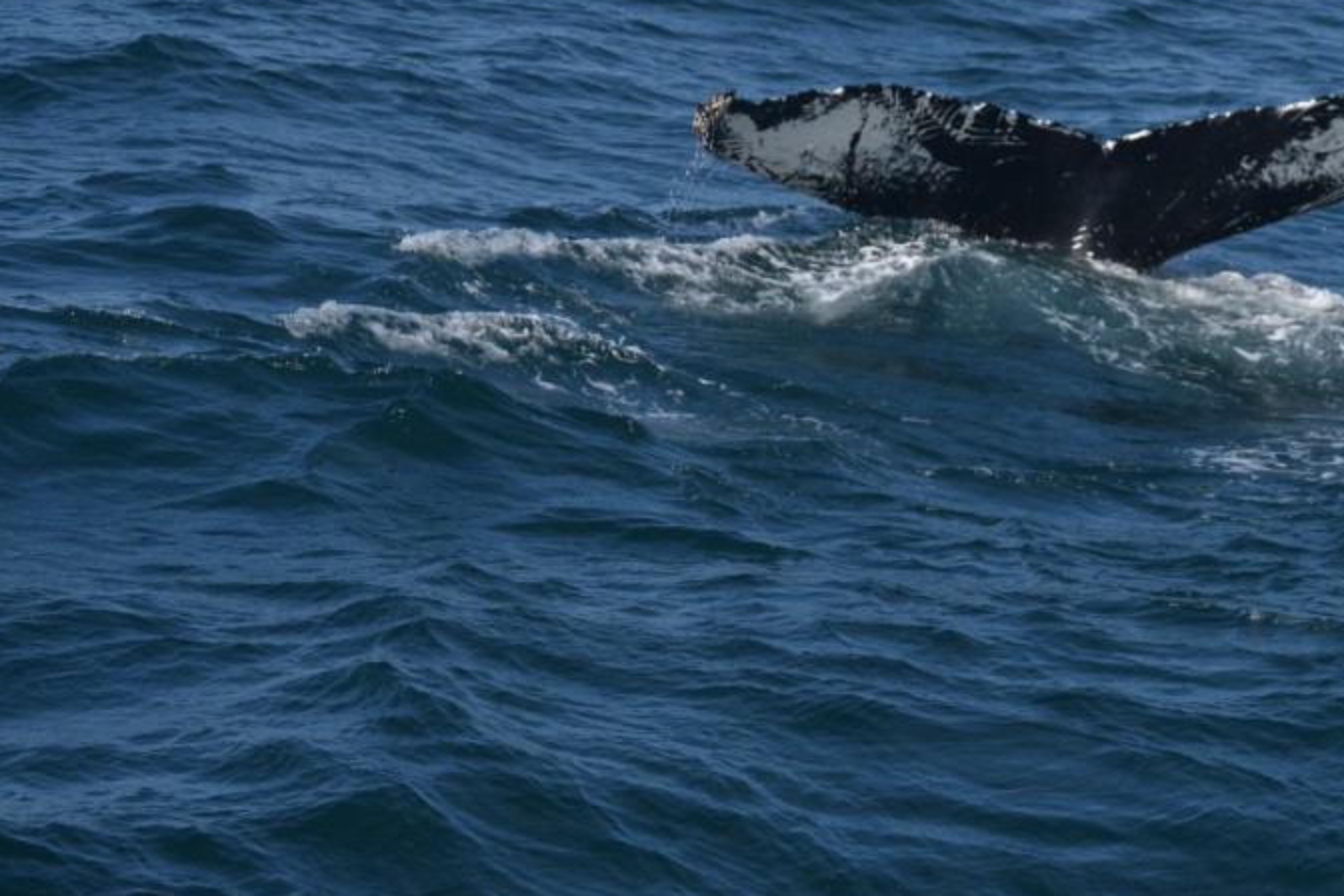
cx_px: 1030
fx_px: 7645
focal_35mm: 205
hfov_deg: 10.0
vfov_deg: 6.7
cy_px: 182
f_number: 5.6
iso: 200
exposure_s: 1/1600
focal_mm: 85
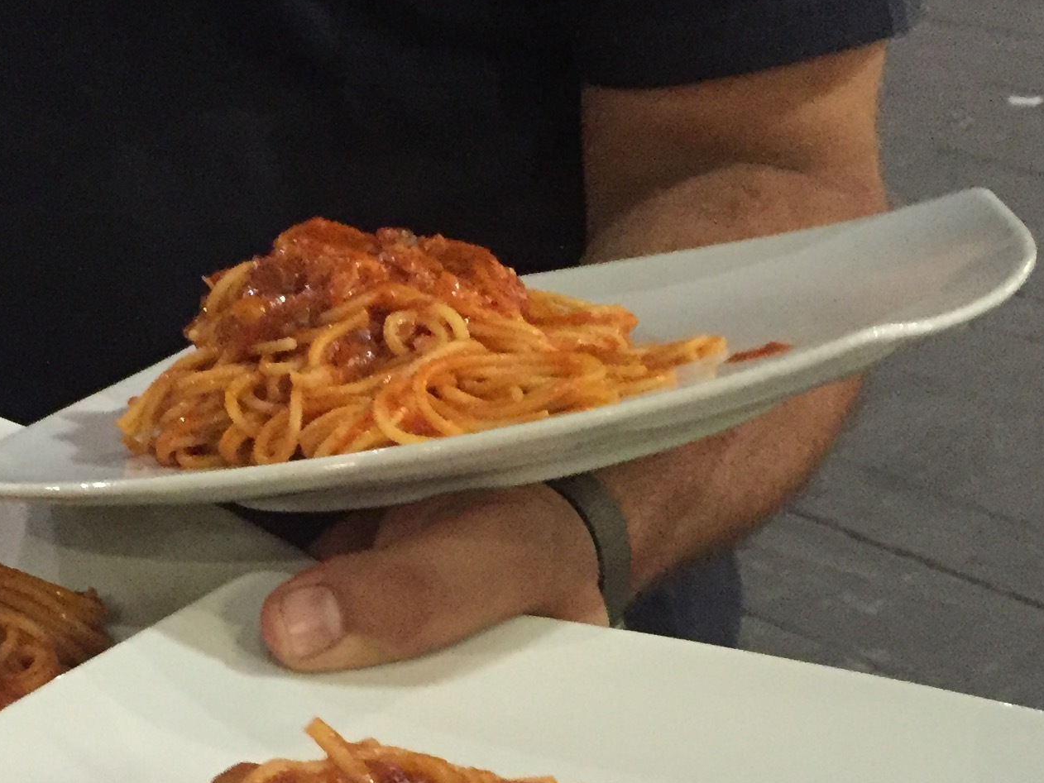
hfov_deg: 25.9
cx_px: 352
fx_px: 2262
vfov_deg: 19.3
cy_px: 712
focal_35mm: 75
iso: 320
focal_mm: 4.15
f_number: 2.2
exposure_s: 1/17
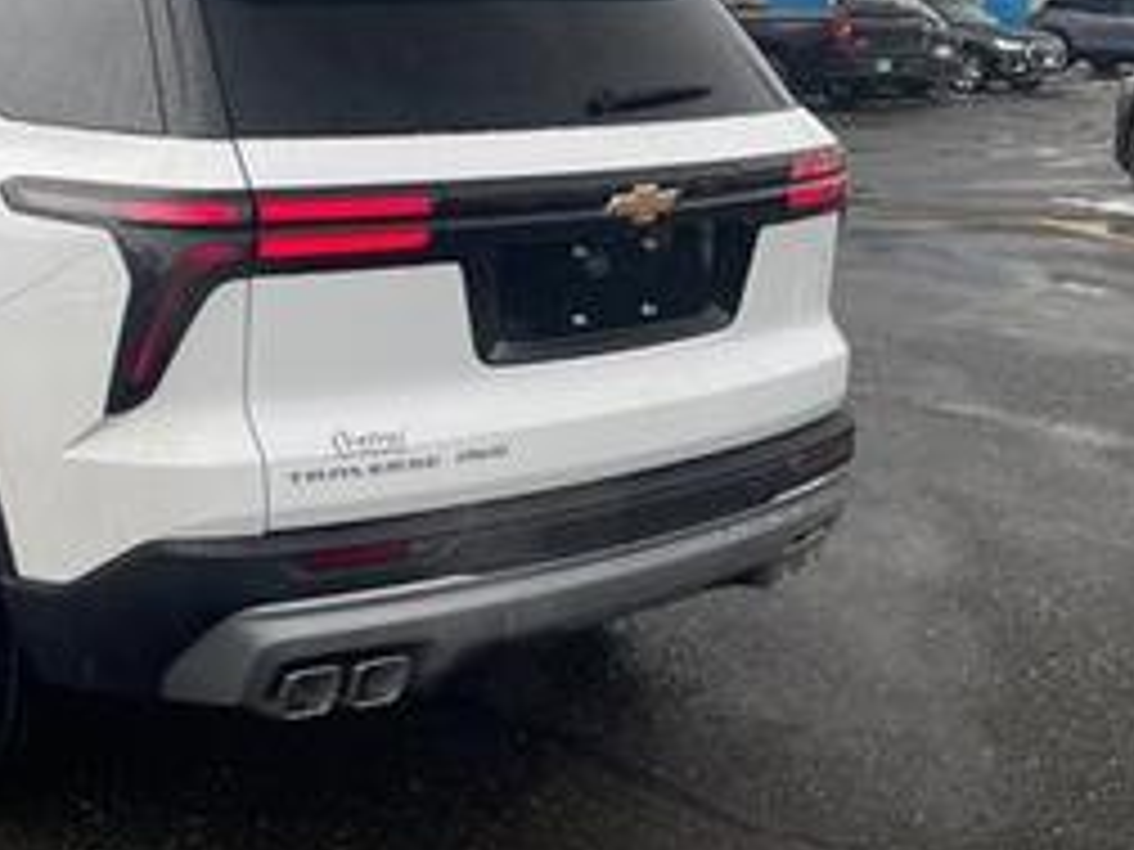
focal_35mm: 52
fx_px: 1703
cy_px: 310
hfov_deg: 35.1
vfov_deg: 27.9
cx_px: 153
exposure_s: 1/399
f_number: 1.6
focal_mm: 4.2
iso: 32
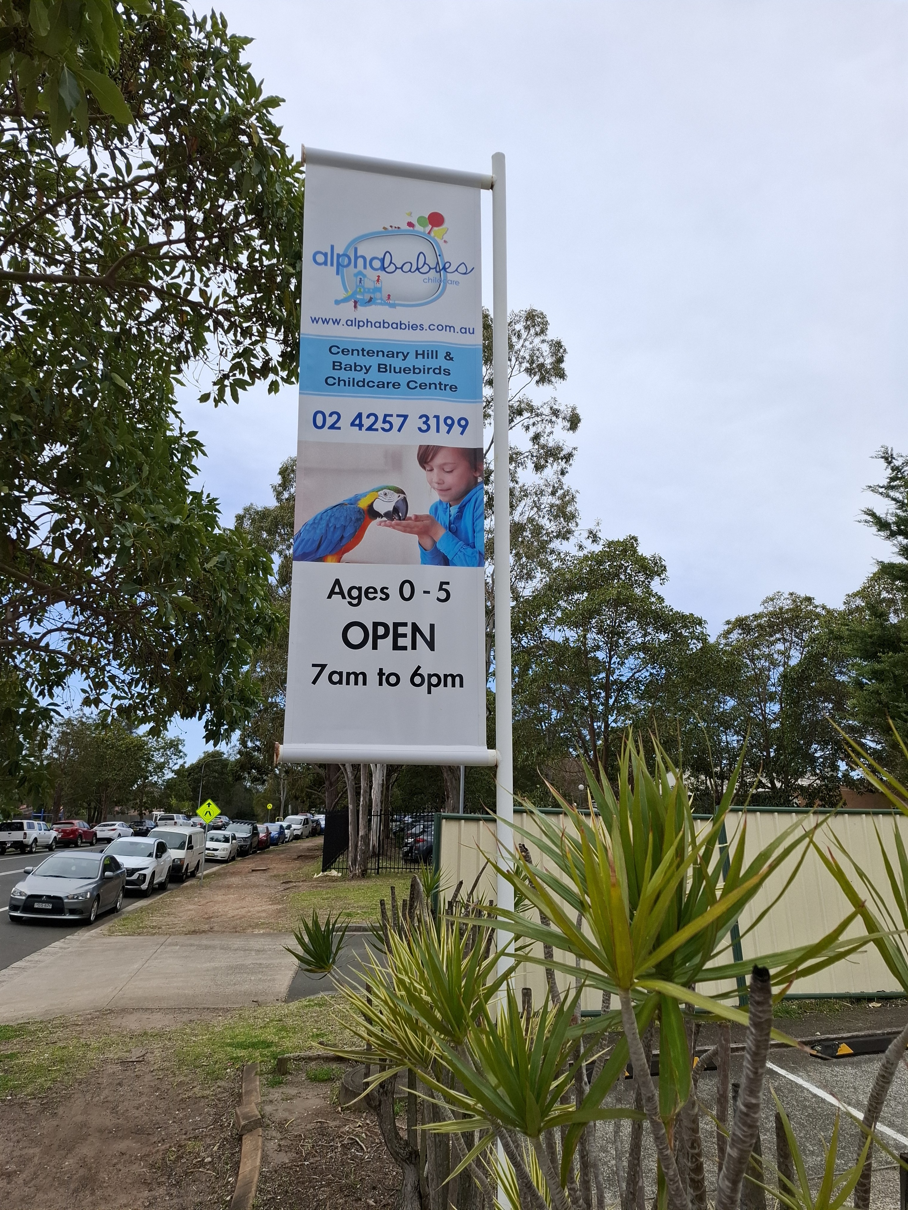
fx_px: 804
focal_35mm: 23
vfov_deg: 73.9
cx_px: 454
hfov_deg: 58.9
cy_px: 605
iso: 50
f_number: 1.8
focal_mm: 5.54
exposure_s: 1/1980
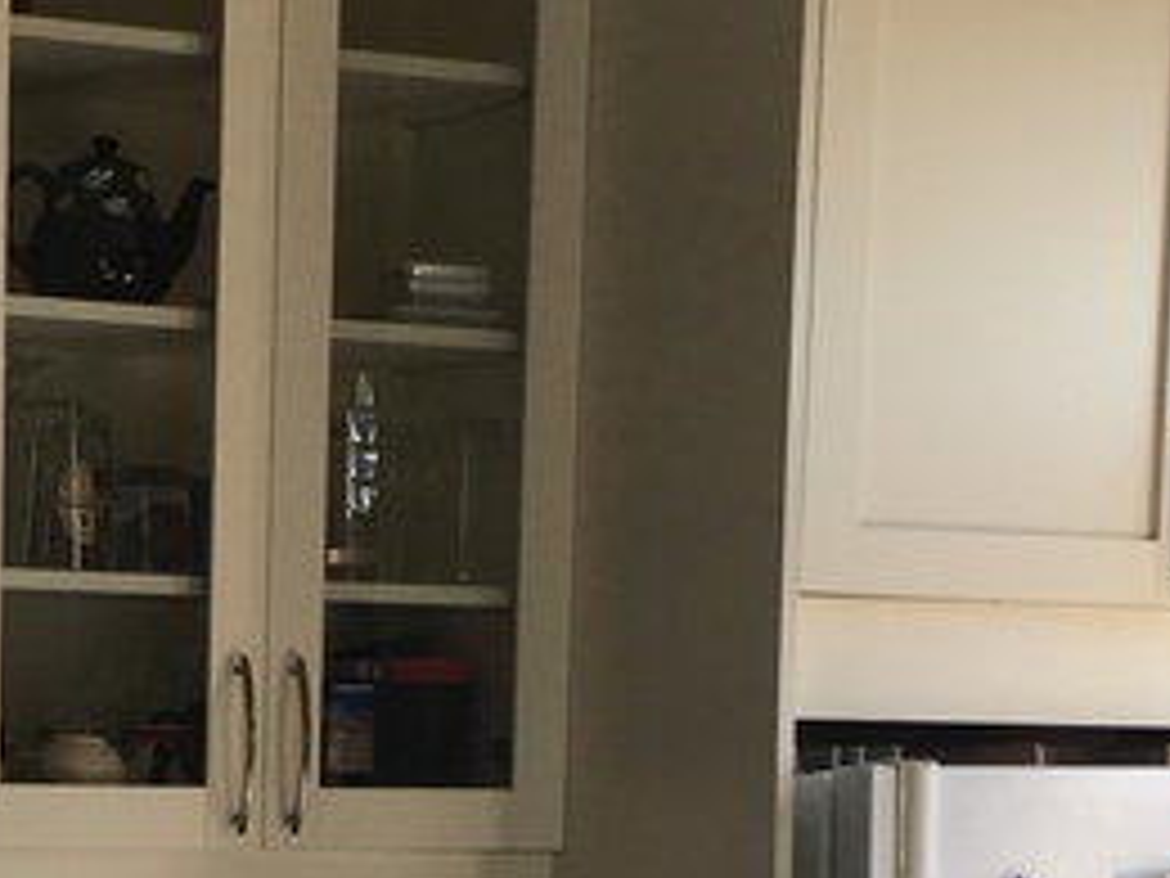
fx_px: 3853
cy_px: 1067
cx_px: 158
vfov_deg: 12.7
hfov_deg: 17.1
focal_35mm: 114
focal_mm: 4.15
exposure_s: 1/120
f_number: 2.2
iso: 40
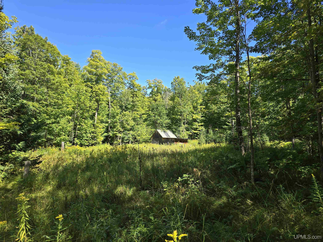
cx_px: 162
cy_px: 121
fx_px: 215
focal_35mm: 23
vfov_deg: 58.9
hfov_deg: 73.9
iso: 12
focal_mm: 6.3
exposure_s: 1/246
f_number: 1.7
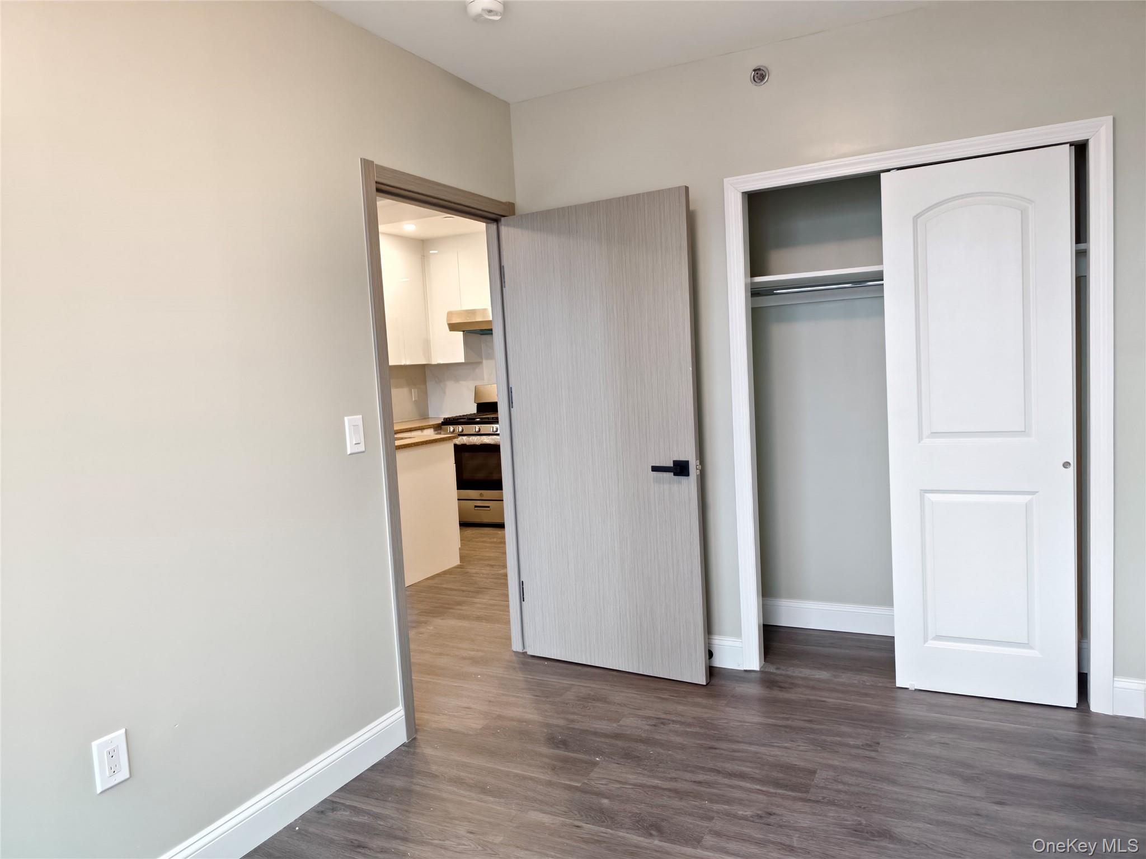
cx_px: 573
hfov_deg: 73.9
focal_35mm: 23
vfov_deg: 58.9
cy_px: 430
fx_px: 761
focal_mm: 5.6
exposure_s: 1/120
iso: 842
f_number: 1.57
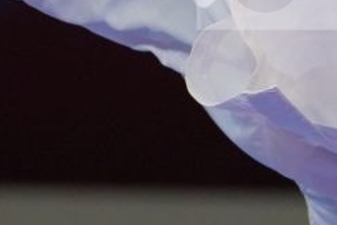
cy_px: -95
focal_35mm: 1466
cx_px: -140
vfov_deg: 0.9
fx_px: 13722
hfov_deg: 1.4
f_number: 2.8
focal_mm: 200
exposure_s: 1/1000
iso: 1600
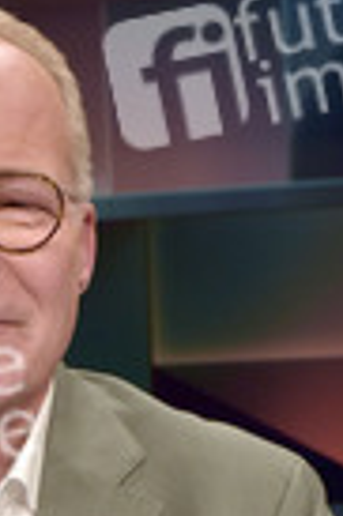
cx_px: -45
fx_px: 1418
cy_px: 625
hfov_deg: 13.5
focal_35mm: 99
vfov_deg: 19.4
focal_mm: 34
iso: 1250
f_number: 5.6
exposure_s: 1/160
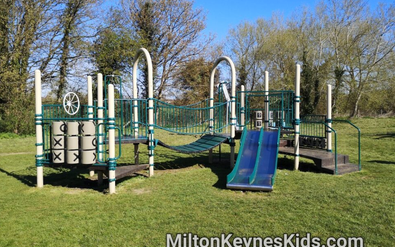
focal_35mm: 29
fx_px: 312
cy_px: 113
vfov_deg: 43.1
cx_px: 196
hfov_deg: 64.6
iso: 50
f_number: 1.8
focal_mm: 3.95
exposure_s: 1/2105
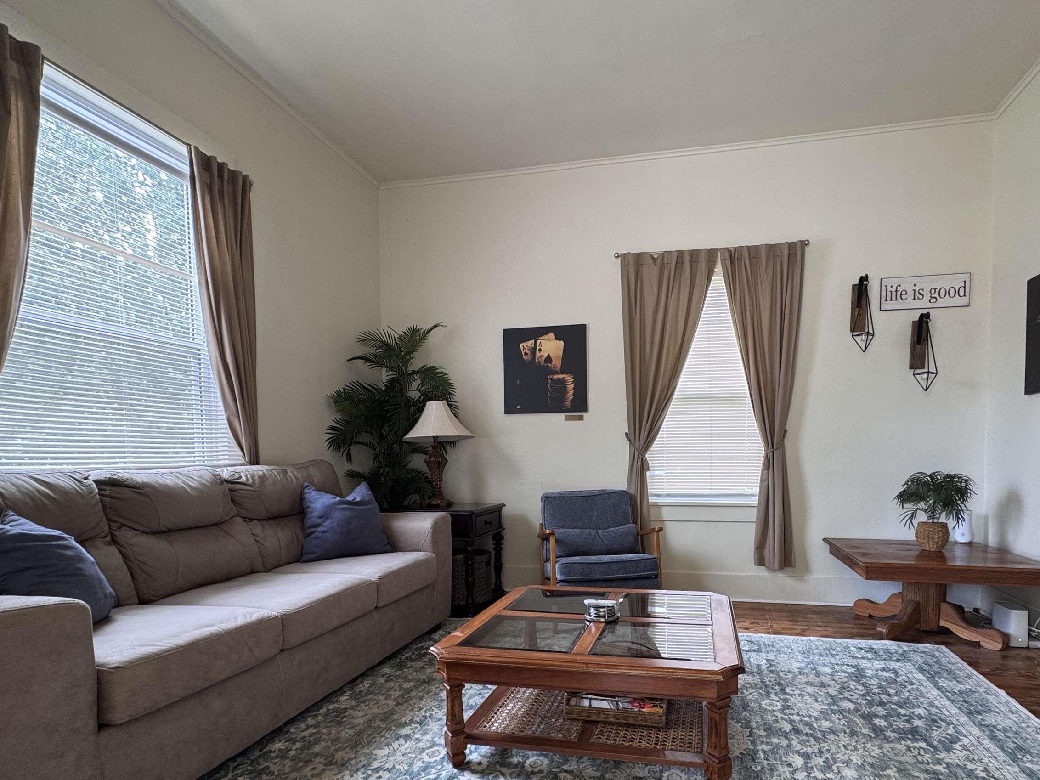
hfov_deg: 84.3
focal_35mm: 19
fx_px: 571
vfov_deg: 67.7
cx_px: 578
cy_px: 486
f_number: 2.2
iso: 160
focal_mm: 2.22
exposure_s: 1/120
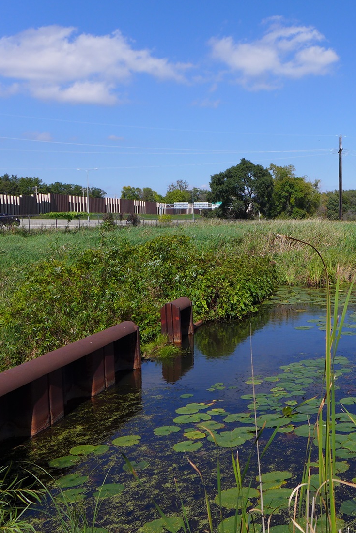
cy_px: 262
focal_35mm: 37
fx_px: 549
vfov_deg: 51.9
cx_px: 368
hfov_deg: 32.6
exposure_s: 1/1600
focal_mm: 4.7
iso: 80
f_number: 2.8
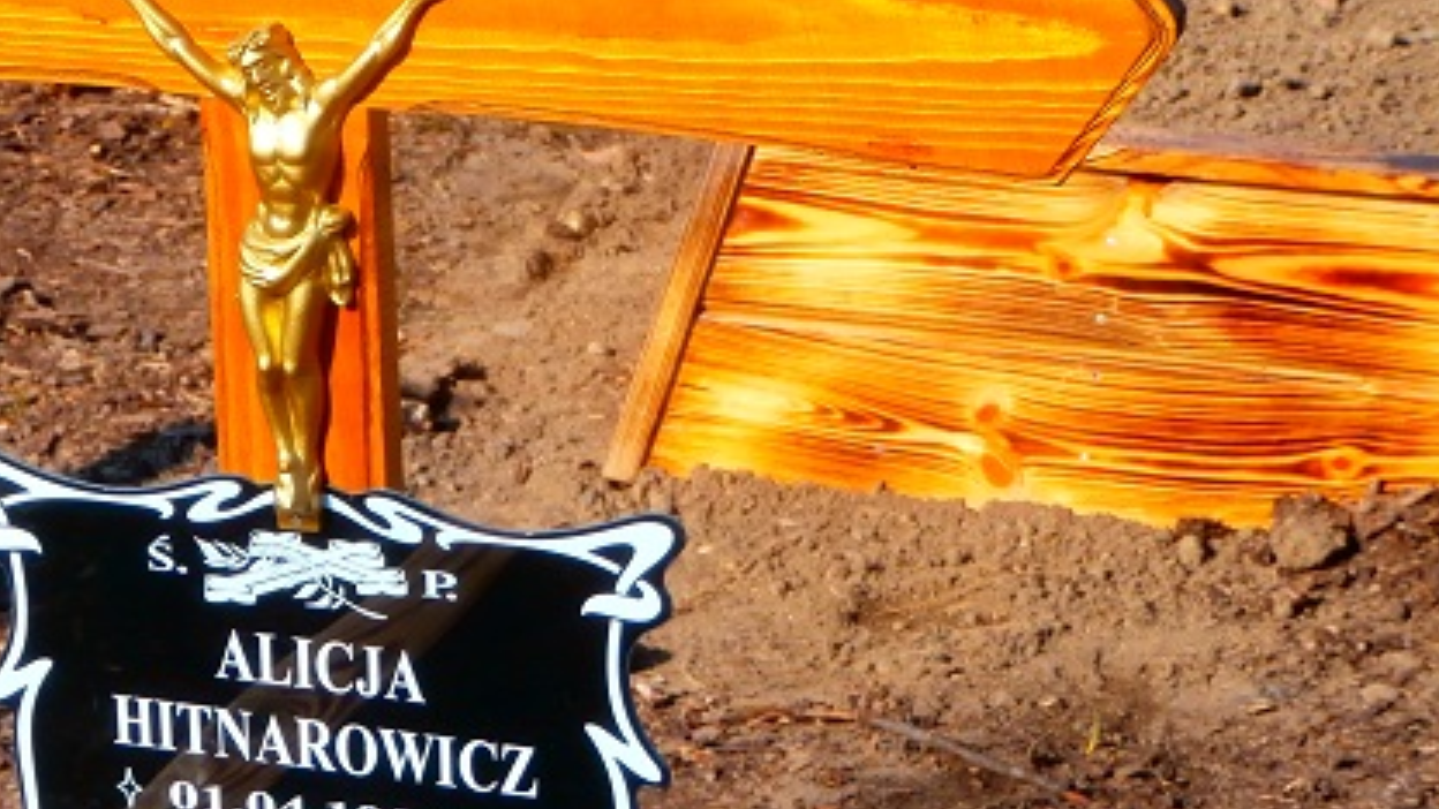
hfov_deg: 14.9
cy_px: 605
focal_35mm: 144
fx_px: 5495
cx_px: 360
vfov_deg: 8.4
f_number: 5
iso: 100
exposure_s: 1/400
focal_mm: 15.16
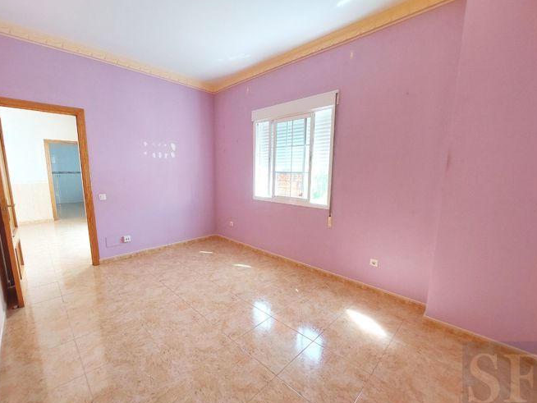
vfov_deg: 85.7
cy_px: 210
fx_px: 217
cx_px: 258
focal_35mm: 14
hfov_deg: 102.0
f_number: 2.2
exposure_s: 1/59
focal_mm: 1.74
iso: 50
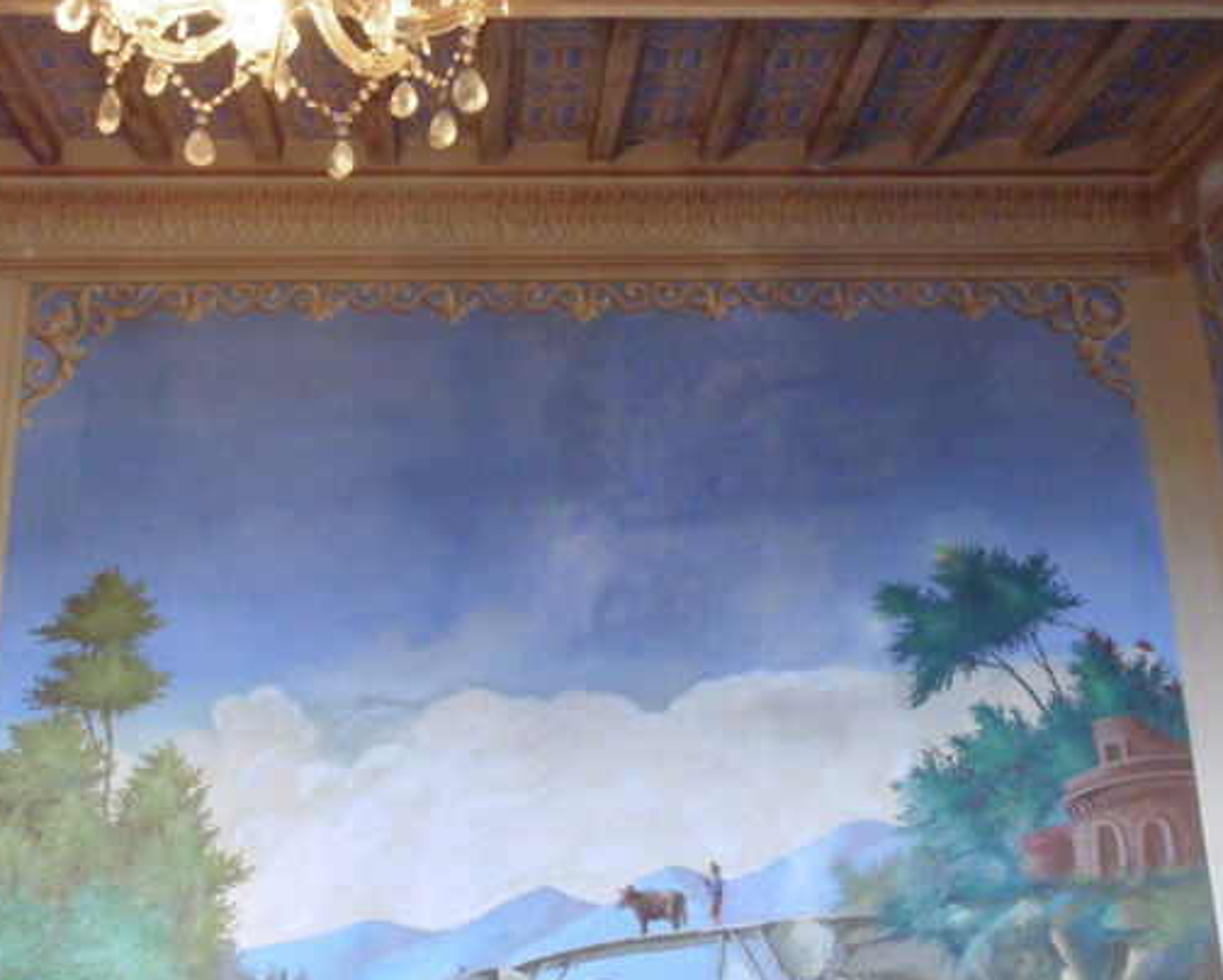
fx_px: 1630
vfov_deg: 32.9
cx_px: 537
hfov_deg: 41.1
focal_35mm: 45
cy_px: 263
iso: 400
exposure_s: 1/25
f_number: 3.2
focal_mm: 5.3
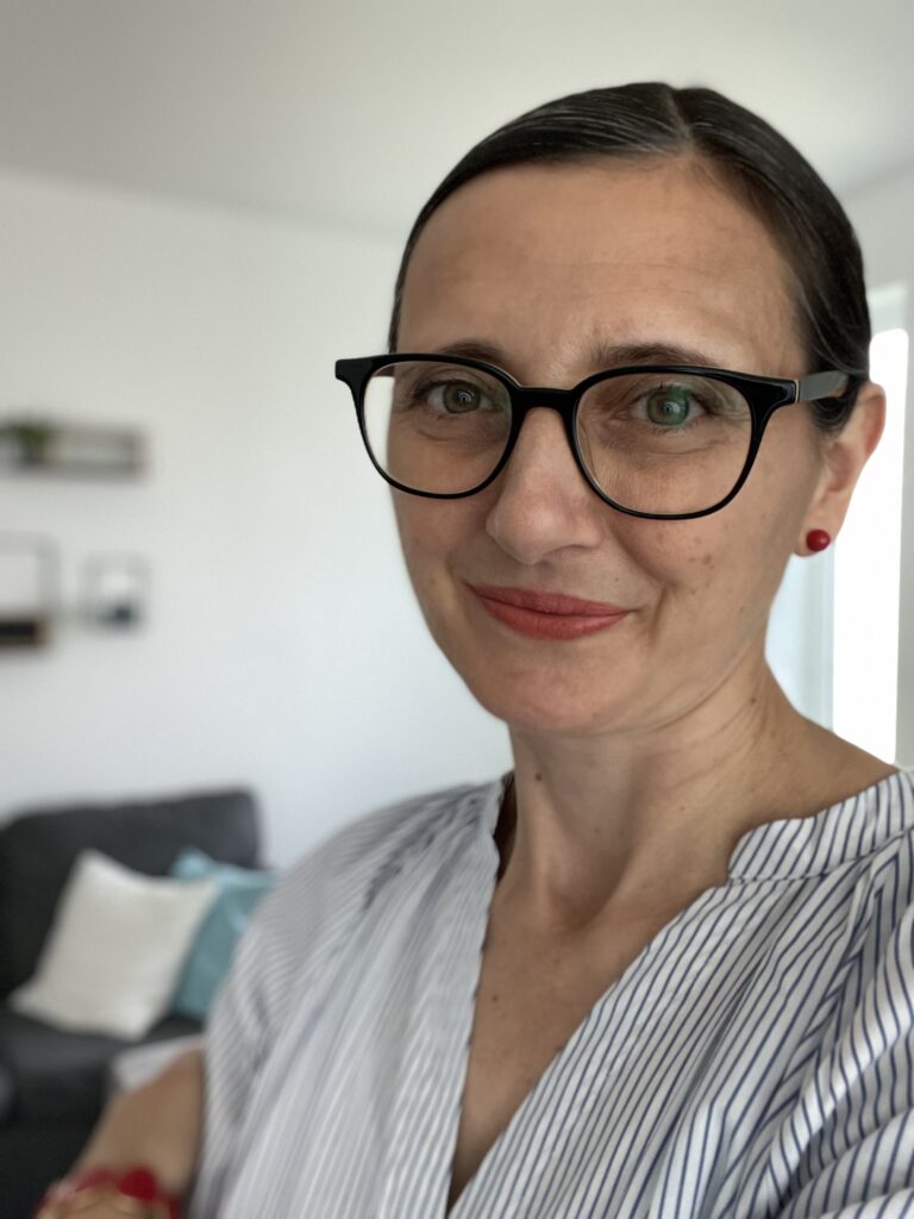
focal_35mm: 30
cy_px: 610
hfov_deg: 46.8
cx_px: 457
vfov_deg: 60.0
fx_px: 1056
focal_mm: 2.71
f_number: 2.2
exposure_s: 1/60
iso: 250
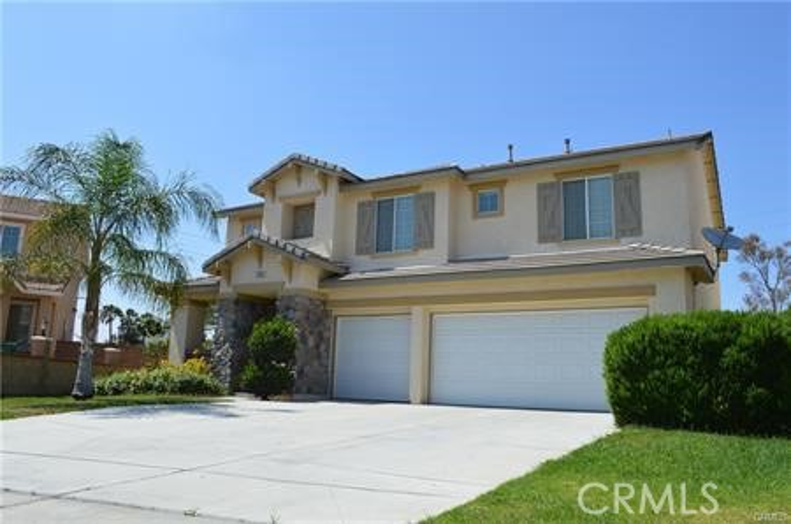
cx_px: 396
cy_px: 262
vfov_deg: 47.7
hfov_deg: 67.5
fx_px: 592
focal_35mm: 27
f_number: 8
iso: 100
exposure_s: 1/250
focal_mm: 18
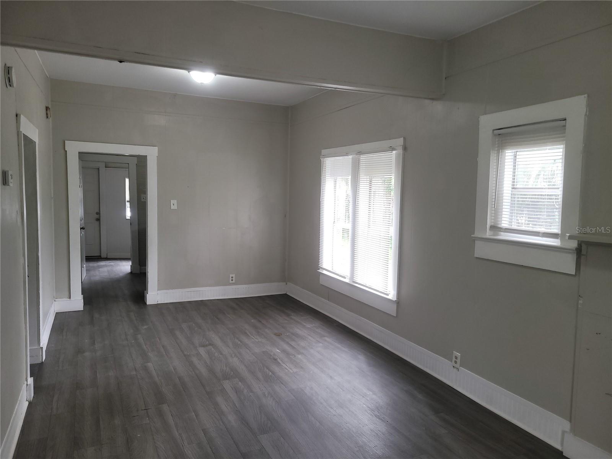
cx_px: 306
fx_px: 460
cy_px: 230
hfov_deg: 67.3
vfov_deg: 53.1
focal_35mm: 26
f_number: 1.8
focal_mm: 5.4
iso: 50
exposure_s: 1/60
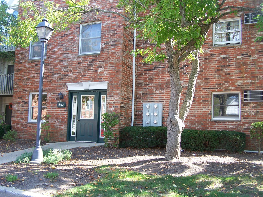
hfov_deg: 49.0
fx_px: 289
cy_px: 98
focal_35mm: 38
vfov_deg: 37.7
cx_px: 132
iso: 80
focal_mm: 6.3
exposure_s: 1/100
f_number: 2.8
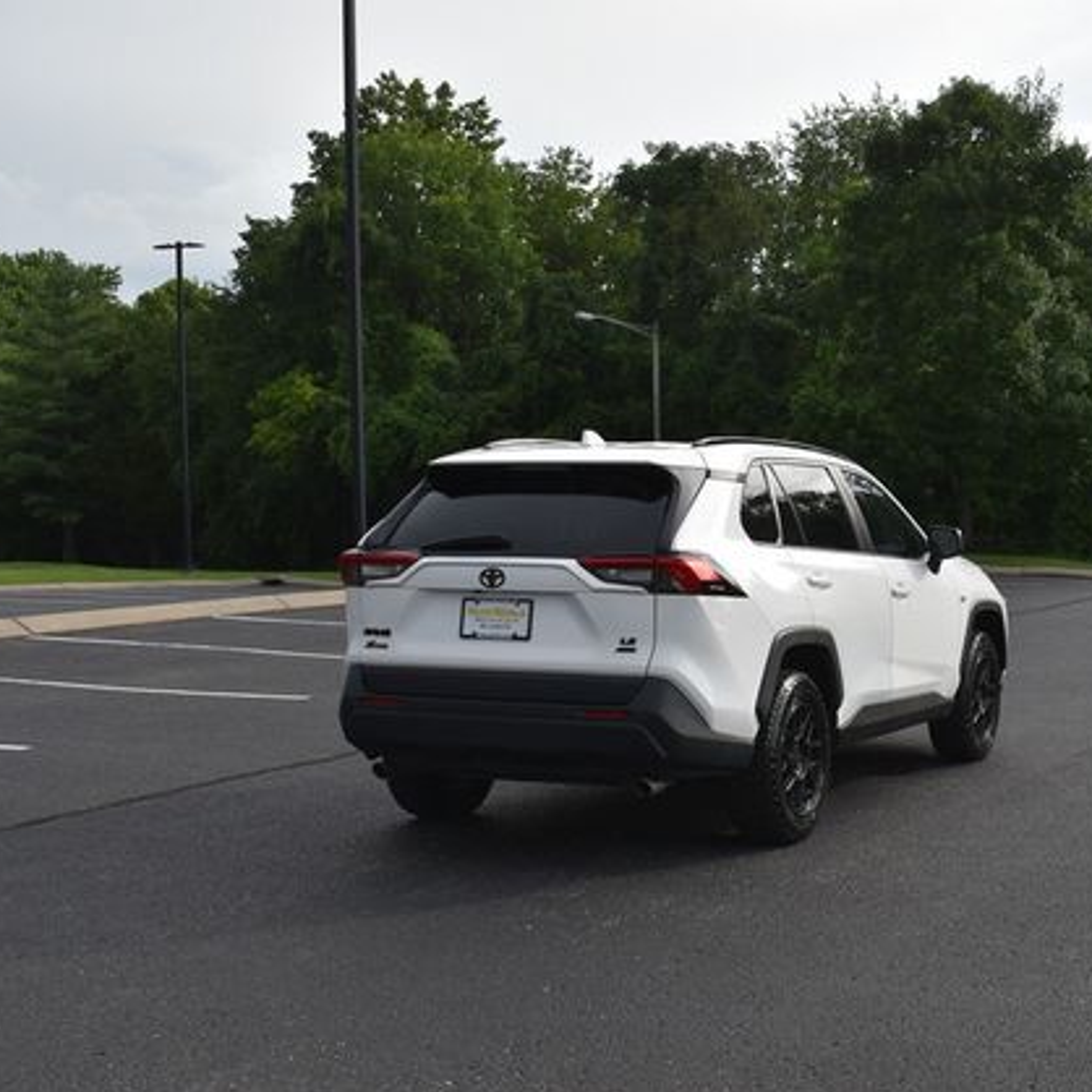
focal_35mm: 53
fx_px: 1879
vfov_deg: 32.4
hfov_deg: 31.9
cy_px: 553
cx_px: 794
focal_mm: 27
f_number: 8
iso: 180
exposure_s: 1/250
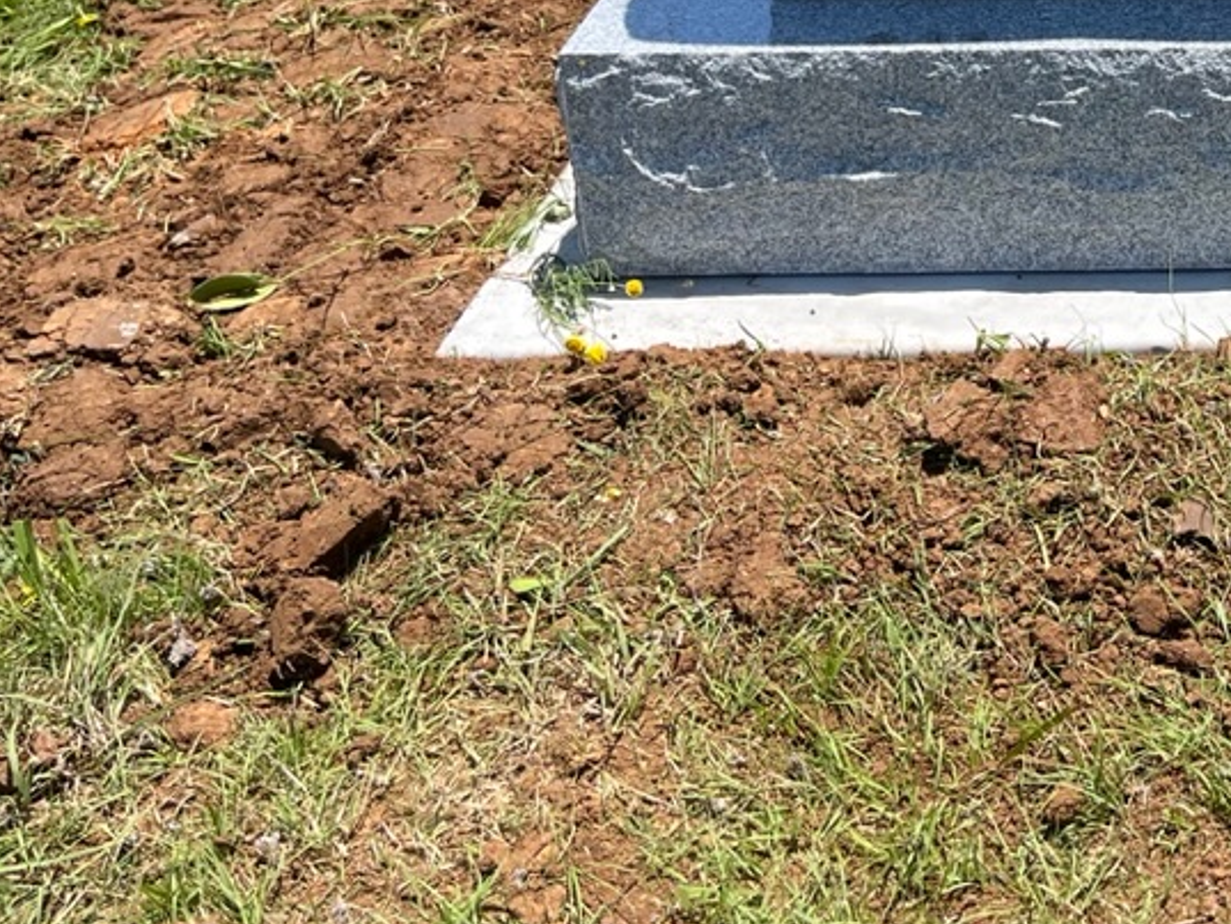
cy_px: -124
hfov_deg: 28.7
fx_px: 2205
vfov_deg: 22.2
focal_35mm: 62
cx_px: 1311
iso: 50
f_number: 1.6
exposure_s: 1/2967
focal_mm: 5.1
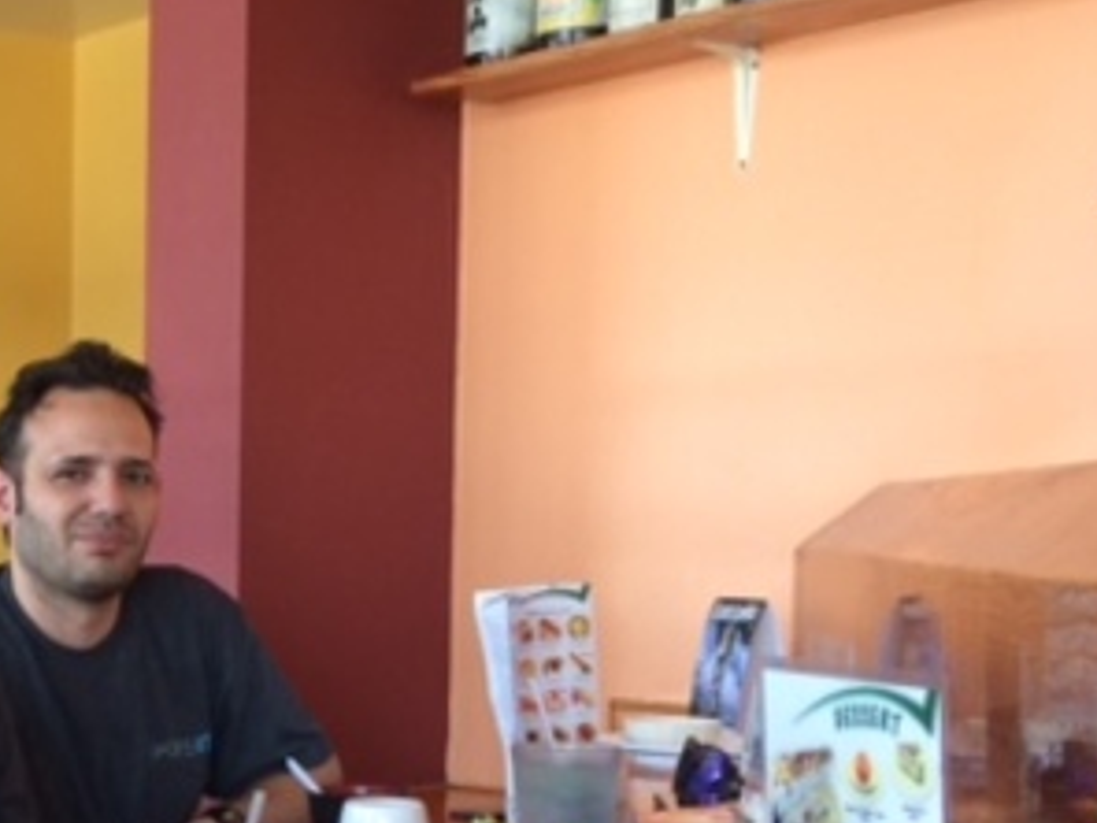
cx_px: -189
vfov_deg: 19.9
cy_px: 686
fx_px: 2313
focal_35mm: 73
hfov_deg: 24.4
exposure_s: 1/30
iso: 80
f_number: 2.2
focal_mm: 4.12
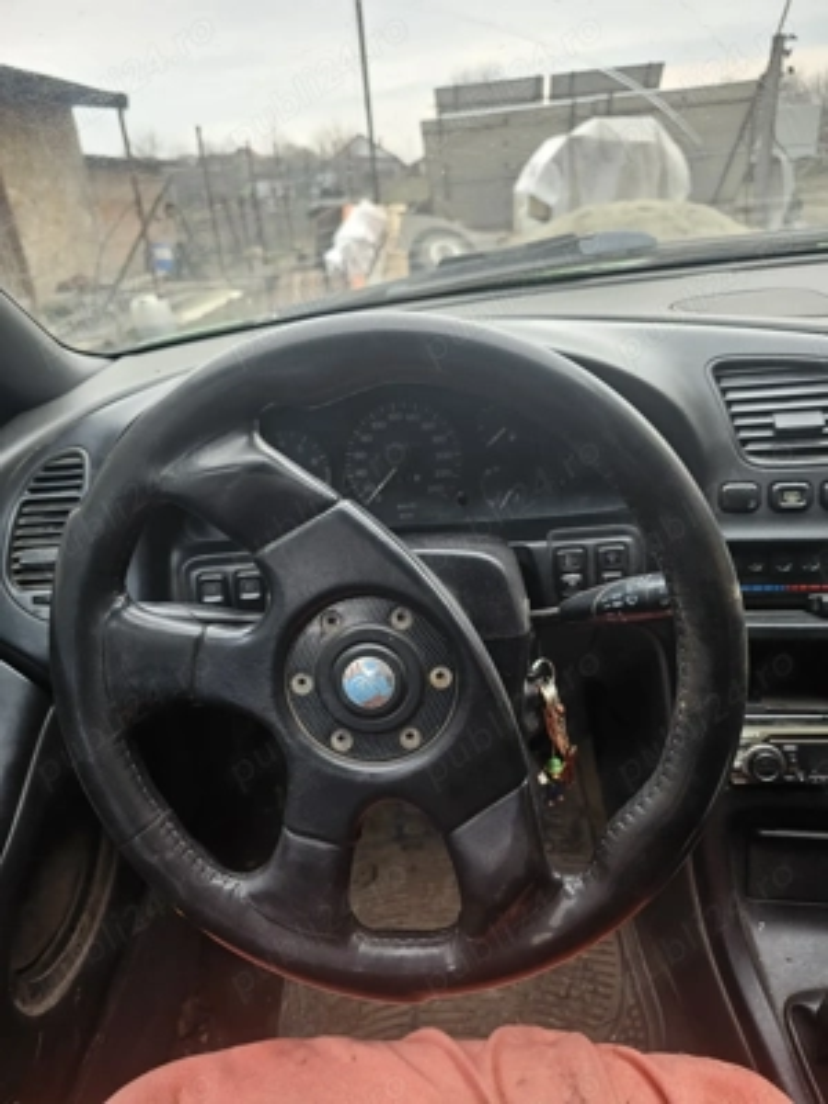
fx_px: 734
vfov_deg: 73.9
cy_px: 552
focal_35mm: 23
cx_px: 414
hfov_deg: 58.9
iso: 40
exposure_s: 1/180
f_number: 1.7
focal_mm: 6.3
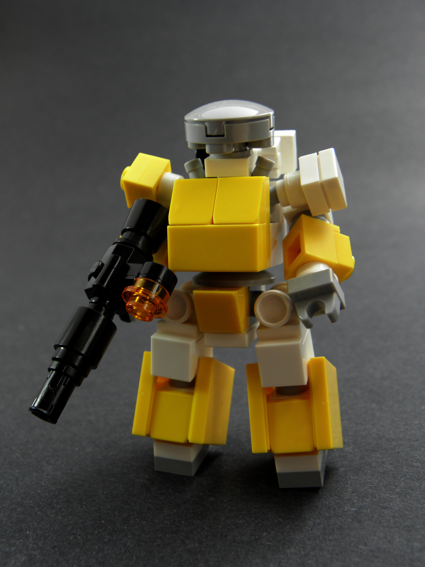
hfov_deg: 39.7
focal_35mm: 36
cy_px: 284
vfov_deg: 51.4
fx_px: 589
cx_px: 212
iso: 125
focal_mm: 6.44
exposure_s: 1/10
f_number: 3.1
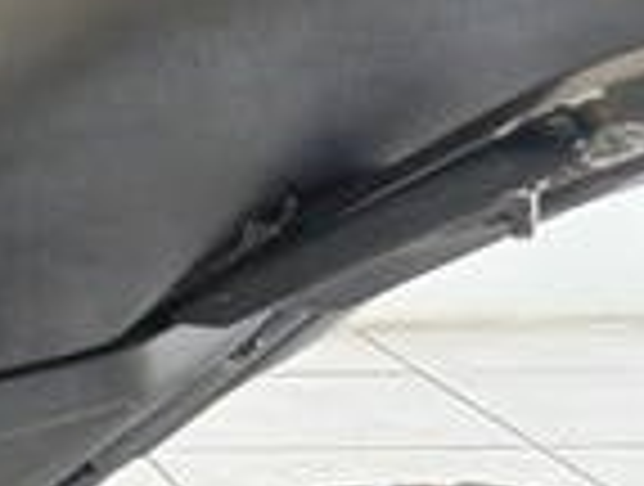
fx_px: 2704
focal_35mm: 145
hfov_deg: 12.1
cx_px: -635
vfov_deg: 10.0
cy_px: 698
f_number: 1.8
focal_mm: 3.98
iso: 125
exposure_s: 1/60
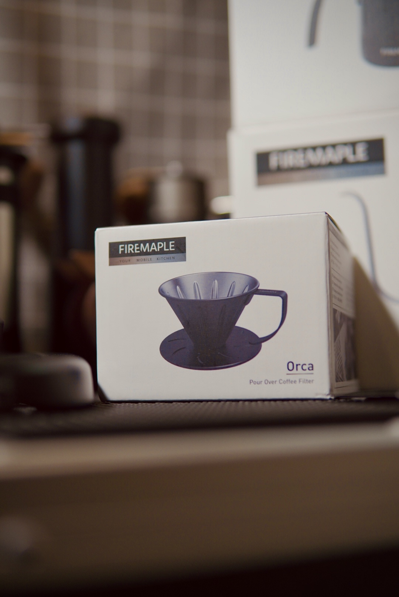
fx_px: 747
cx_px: 200
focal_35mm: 45
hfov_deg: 29.9
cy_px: 298
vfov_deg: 43.6
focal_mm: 30
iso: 400
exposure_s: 1/160
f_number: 1.8
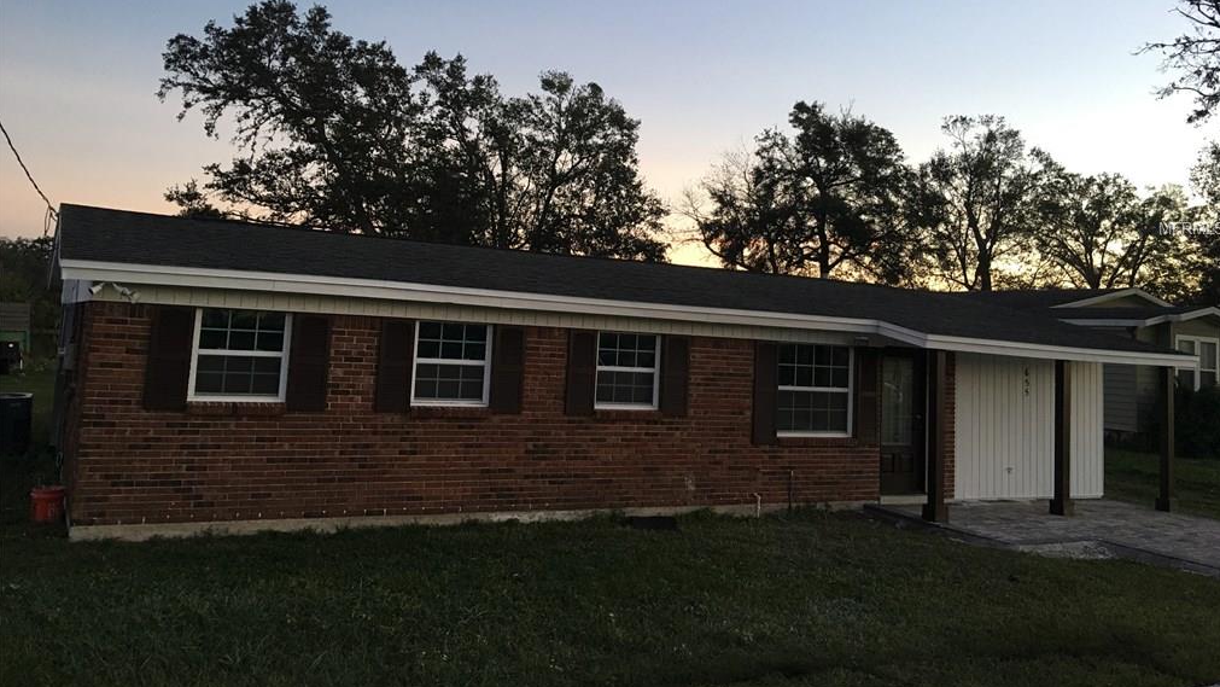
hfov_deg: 61.0
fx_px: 1035
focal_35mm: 32
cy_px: 229
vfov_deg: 36.3
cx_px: 614
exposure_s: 1/15
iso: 40
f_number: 2.2
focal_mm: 4.15
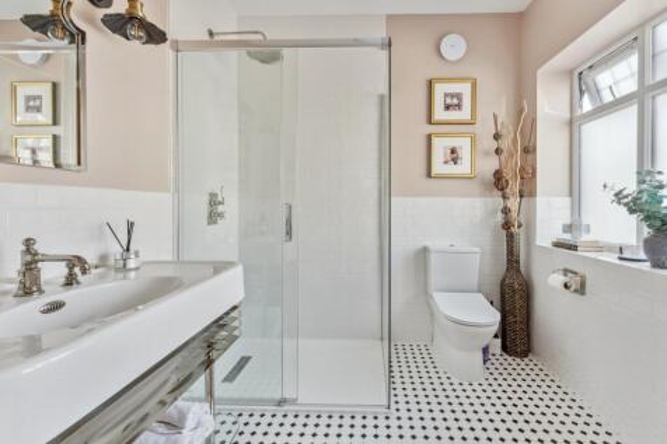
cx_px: 334
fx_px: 259
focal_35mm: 14
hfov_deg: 104.3
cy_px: 222
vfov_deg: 81.2
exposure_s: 1/10
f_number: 9
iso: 200
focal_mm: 14
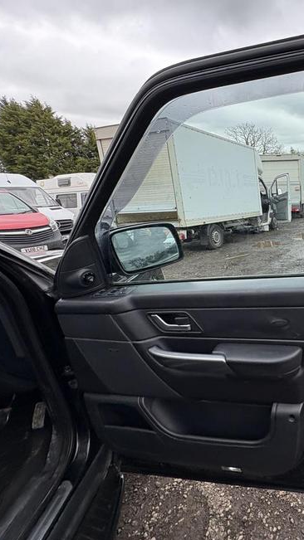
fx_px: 301
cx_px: 311
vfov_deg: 83.8
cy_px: 265
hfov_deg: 44.6
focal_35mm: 21
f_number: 2.2
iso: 40
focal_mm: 2.22
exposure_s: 1/167
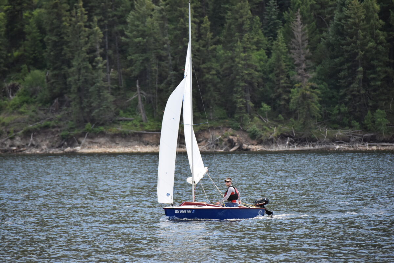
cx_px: 197
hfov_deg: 5.3
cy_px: 132
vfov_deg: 3.5
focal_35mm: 390
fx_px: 4270
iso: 800
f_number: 5.6
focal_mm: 260
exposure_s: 1/800
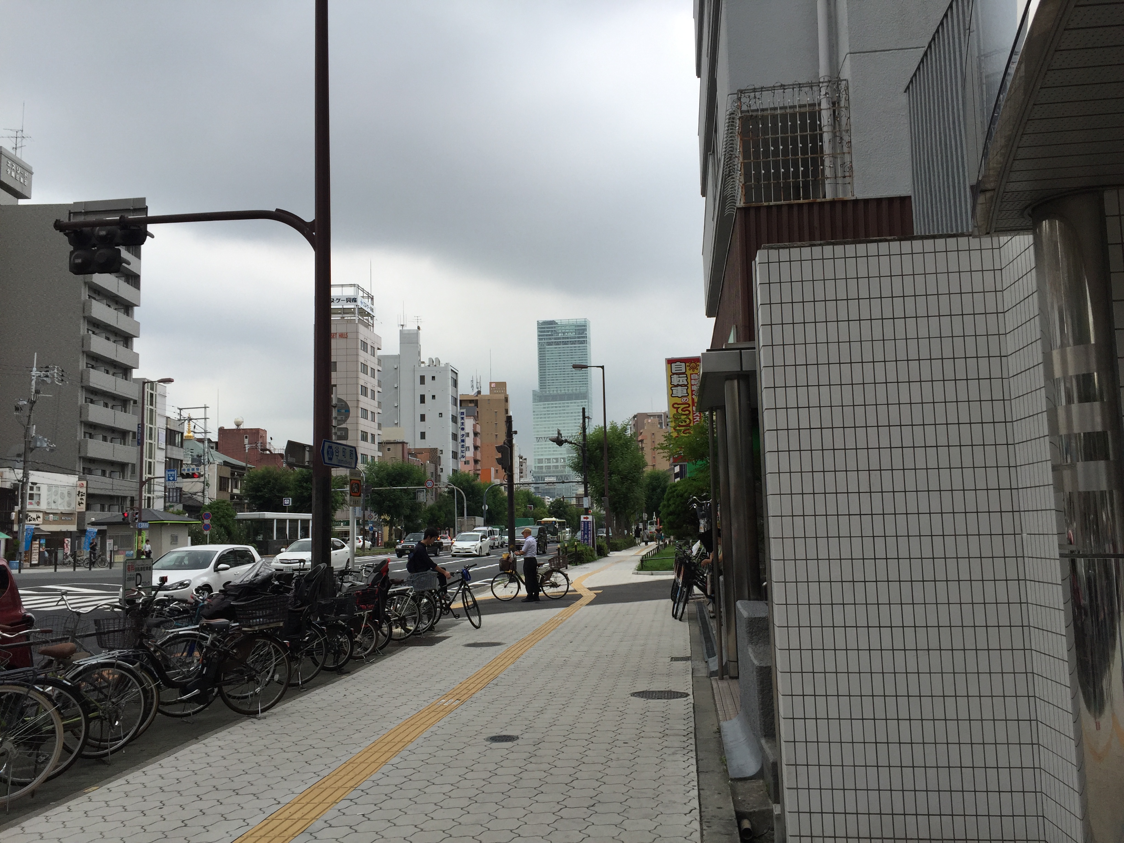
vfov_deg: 48.2
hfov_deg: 61.7
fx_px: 942
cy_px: 422
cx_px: 562
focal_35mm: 29
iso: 32
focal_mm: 4.15
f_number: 2.2
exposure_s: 1/1163
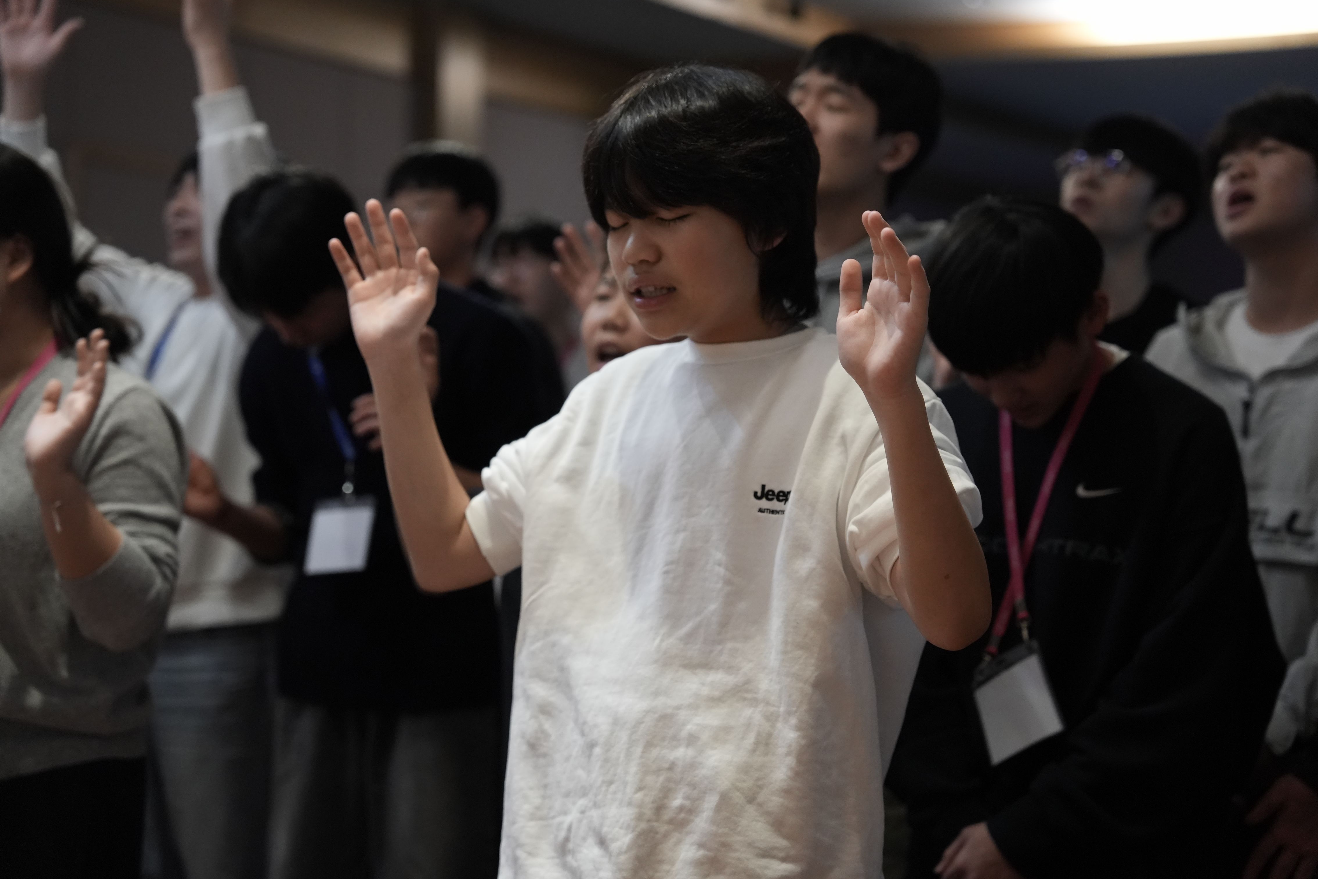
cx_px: 664
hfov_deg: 28.5
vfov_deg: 19.2
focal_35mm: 71
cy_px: 438
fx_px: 2599
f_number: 2.8
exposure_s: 1/100
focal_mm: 70
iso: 4000
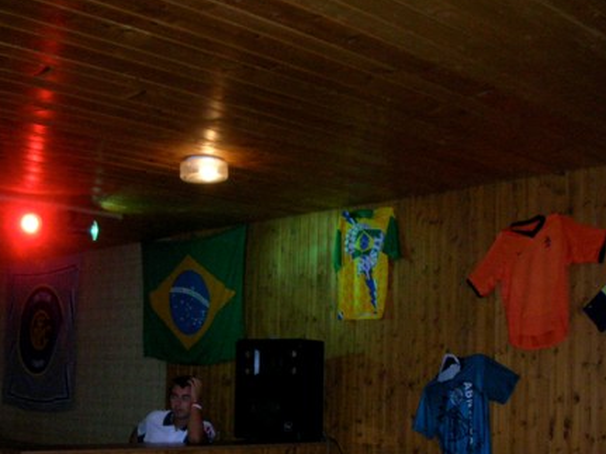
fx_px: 910
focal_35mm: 52
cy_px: 319
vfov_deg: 27.8
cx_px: 281
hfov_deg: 36.8
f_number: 3
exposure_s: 1/60.1
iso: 200
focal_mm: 5.8
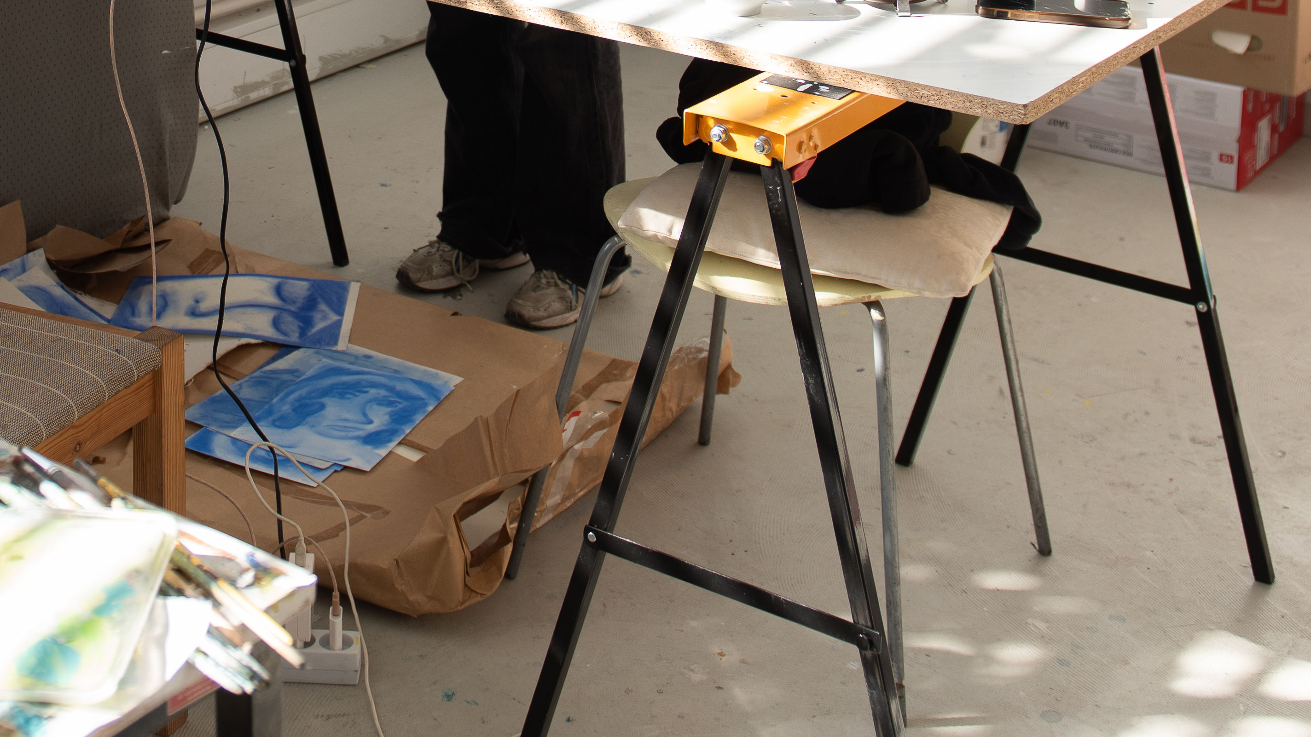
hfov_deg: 31.6
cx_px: 288
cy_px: -287
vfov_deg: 17.2
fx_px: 2260
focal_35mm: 65
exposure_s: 1/125
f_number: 3.2
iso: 100
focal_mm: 24
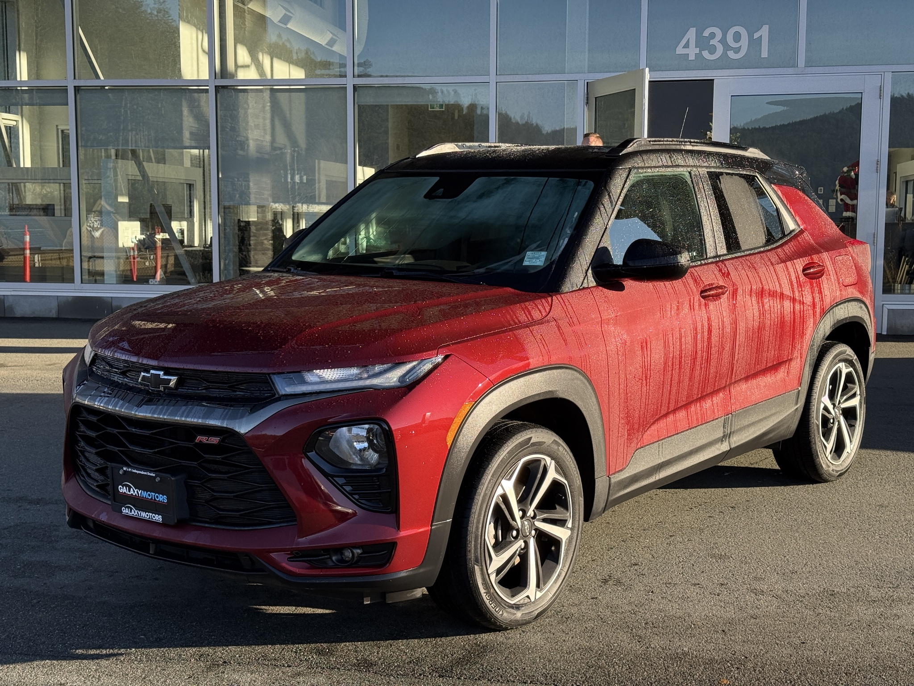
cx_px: 457
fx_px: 1267
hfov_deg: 39.7
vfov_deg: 30.3
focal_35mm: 48
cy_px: 343
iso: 80
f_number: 1.78
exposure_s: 1/1167
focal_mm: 6.76
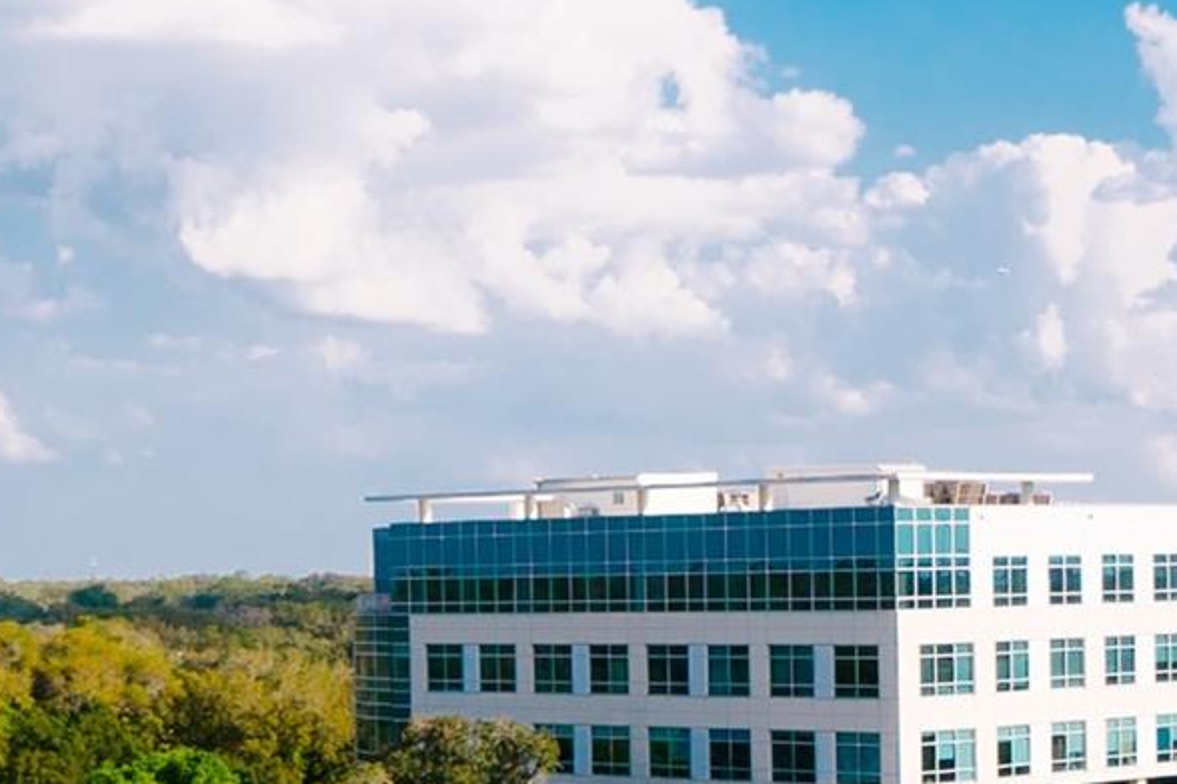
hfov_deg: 20.7
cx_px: 837
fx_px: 3204
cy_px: 639
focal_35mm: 98
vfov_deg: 13.9
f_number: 4
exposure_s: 1/1000
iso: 100
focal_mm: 24
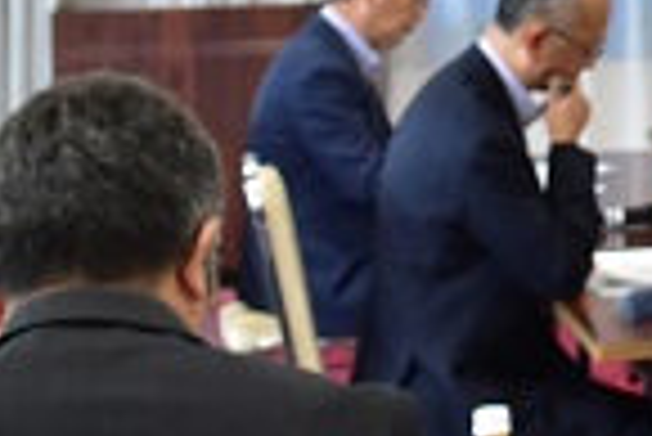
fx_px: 3775
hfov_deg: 9.3
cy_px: -234
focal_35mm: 208
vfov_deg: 6.5
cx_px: 1241
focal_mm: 31
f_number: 9
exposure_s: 1/50
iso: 1400
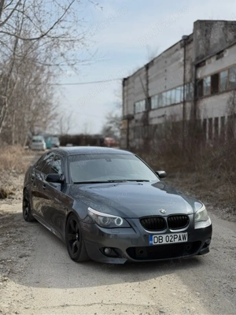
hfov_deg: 30.3
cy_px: 158
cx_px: 118
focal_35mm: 48
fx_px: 436
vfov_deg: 39.7
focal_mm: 6.76
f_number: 1.78
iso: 100
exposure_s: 1/3096
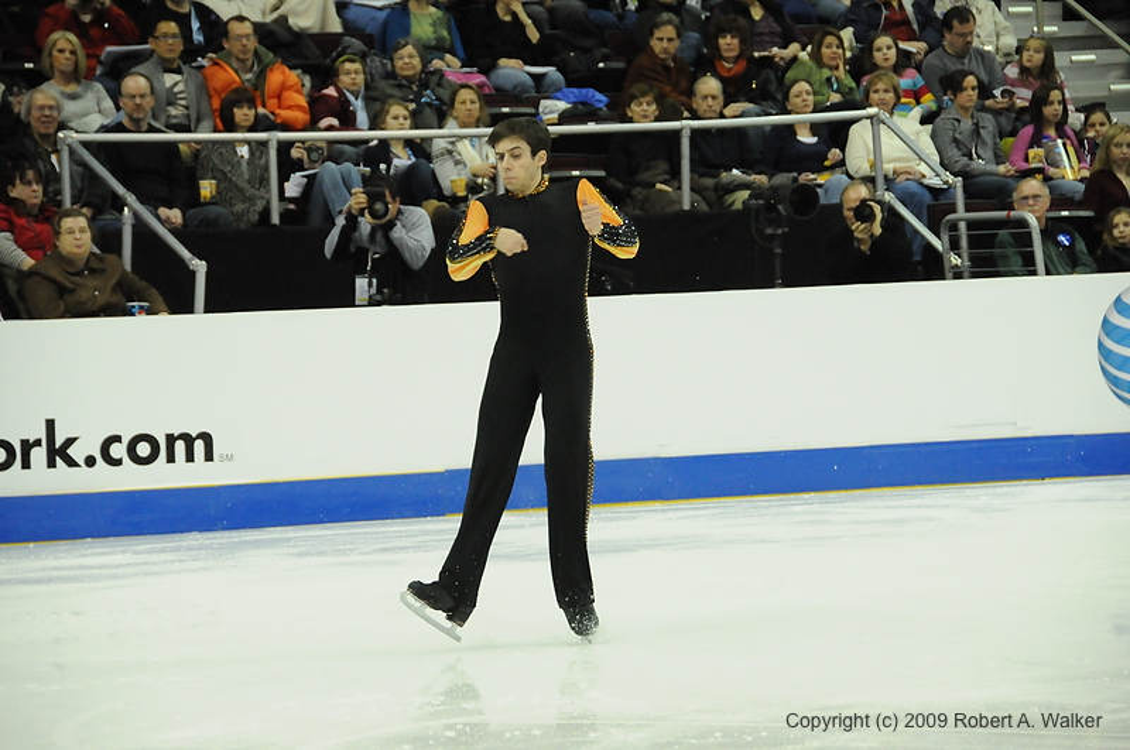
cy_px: 375
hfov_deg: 11.4
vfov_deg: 7.6
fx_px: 5642
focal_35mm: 180
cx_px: 565
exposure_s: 1/800
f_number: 5.3
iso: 3200
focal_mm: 120
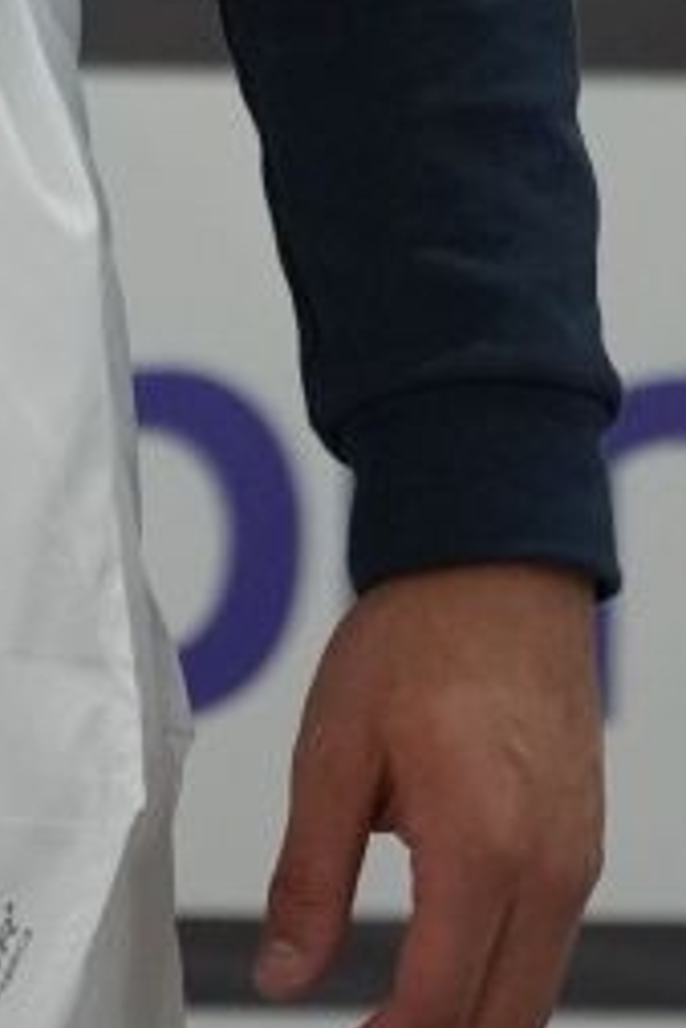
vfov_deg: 1.4
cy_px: -1166
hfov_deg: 1.0
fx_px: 40615
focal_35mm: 1423
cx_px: -649
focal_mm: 200
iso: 1600
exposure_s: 1/500
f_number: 2.8
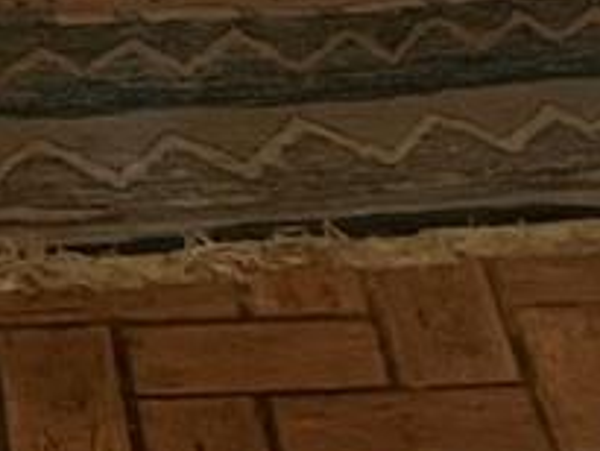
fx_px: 3521
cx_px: 184
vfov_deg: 6.8
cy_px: -747
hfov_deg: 9.7
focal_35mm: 203
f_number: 1.6
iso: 500
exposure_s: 1/30
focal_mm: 5.1
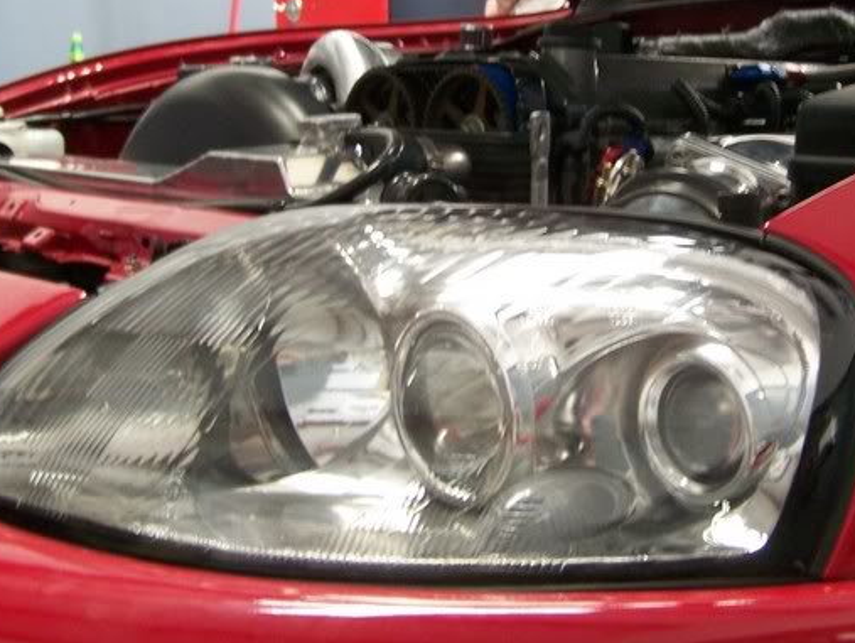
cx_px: 487
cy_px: 139
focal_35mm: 60
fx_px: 1483
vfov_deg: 24.1
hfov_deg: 32.1
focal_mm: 6.3
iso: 160
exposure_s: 1/8
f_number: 2.8
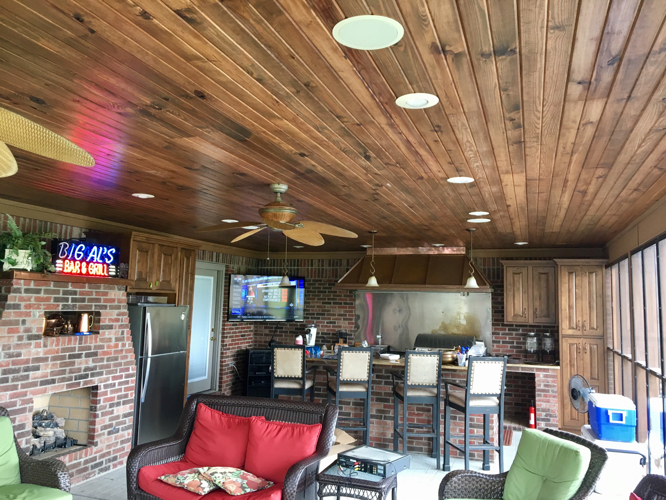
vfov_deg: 48.2
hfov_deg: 61.7
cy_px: 250
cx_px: 333
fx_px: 558
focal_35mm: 29
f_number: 2.2
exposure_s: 1/30
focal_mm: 4.15
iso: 80
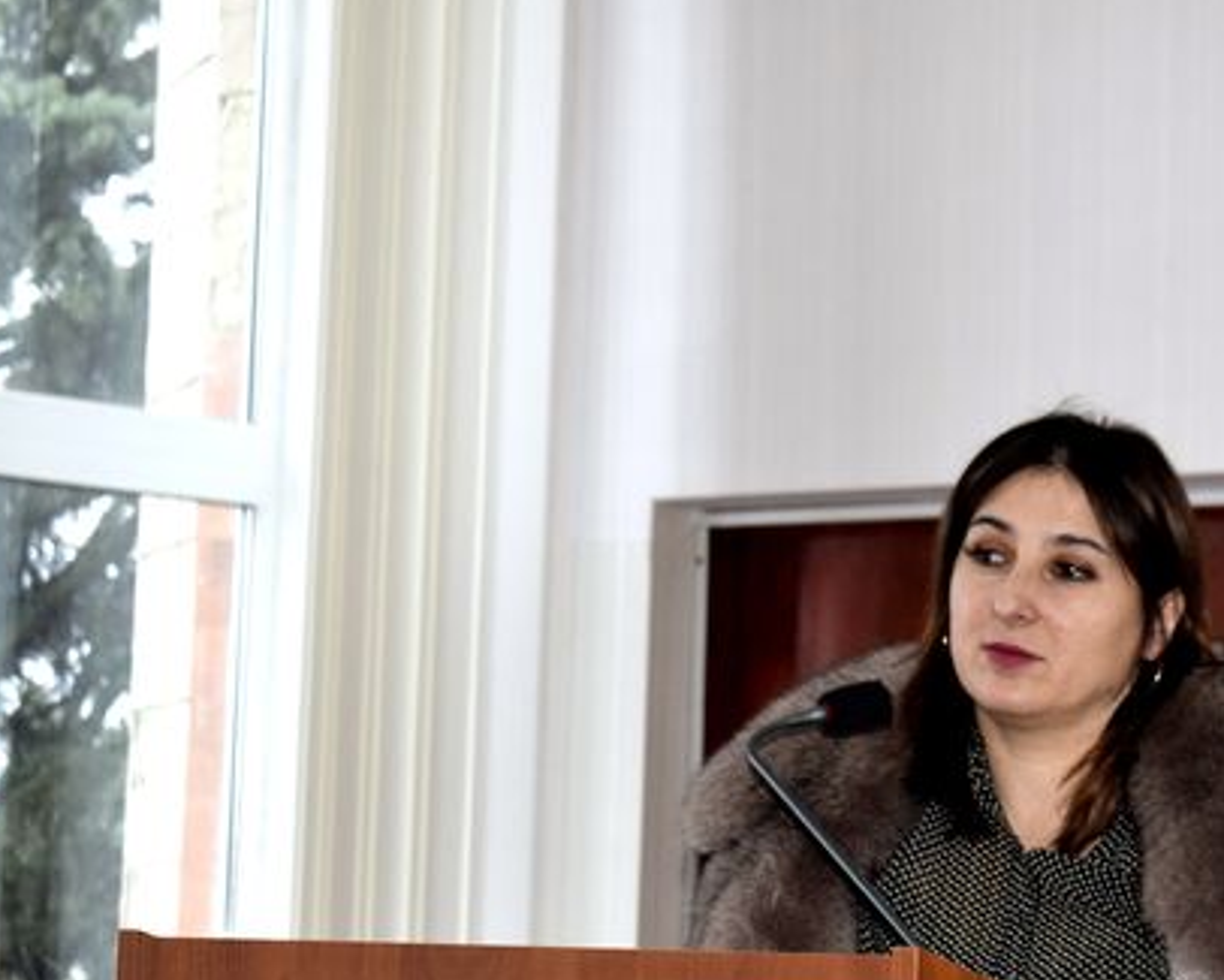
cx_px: 944
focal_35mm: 143
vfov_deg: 10.8
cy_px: 543
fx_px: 5177
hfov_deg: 13.4
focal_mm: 55
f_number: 5.6
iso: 900
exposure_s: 1/60
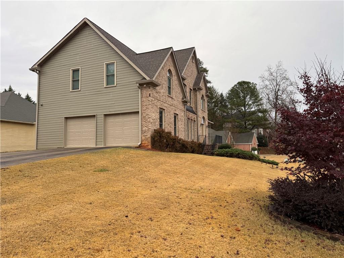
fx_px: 239
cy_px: 129
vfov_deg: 56.8
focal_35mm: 24
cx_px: 172
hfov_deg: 71.6
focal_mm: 6.76
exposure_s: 1/305
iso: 80
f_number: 1.78
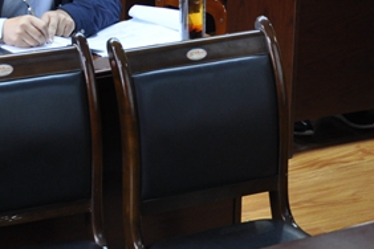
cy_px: -115
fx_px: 1242
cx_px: -139
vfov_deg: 11.1
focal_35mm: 120
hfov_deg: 16.1
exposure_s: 1/15
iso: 400
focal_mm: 25
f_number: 4
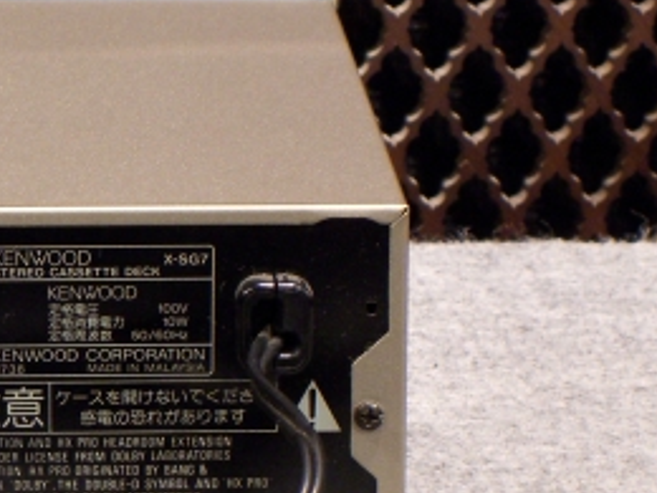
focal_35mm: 281
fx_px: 5333
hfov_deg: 7.0
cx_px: -66
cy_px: 339
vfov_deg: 5.3
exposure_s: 1/8
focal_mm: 23.7
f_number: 5.1
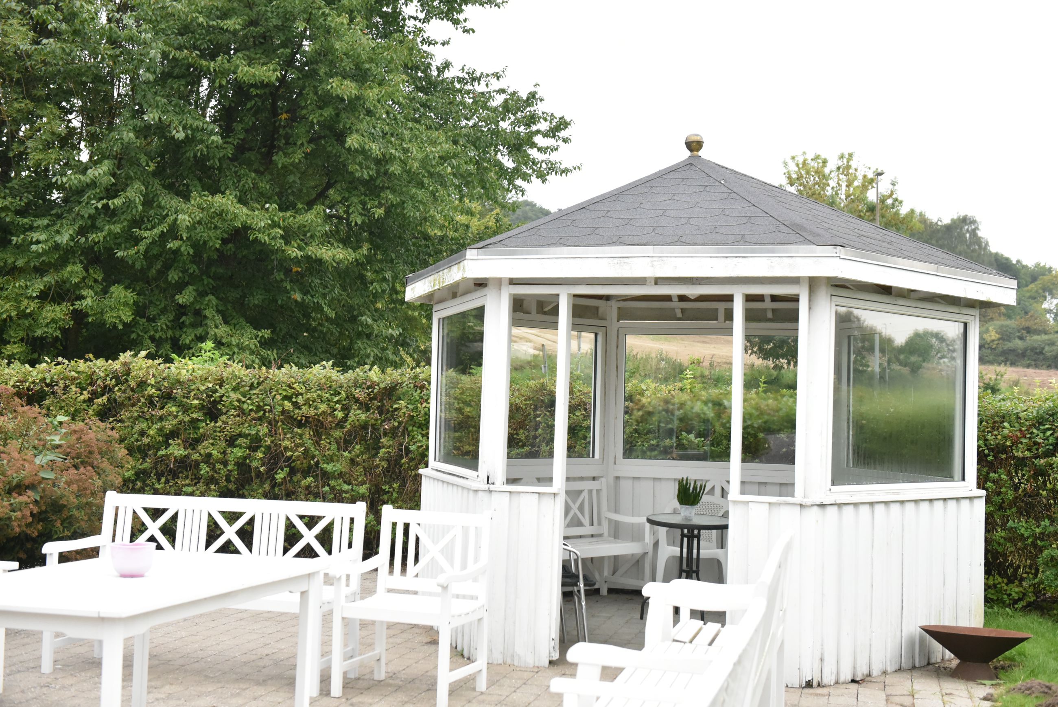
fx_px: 1323
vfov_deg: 29.9
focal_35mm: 45
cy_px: 354
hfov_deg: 43.6
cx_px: 529
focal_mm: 45
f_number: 4
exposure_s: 1/4000
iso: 5000
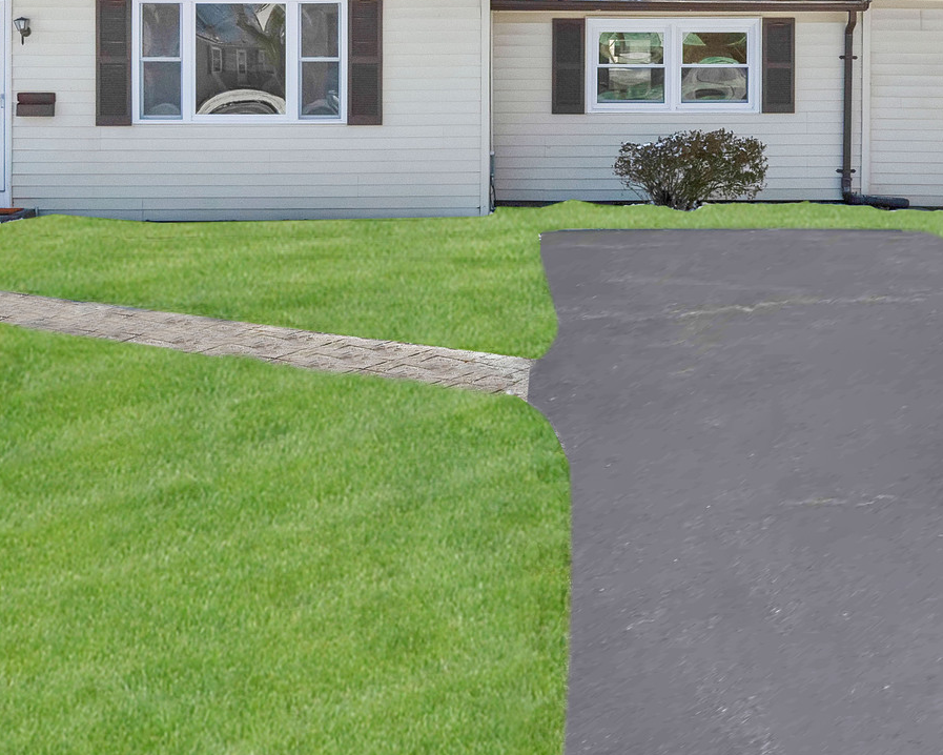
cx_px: 551
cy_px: 85
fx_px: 1256
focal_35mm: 45
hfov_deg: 41.0
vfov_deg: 31.9
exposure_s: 1/2000
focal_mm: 14
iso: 640
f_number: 9
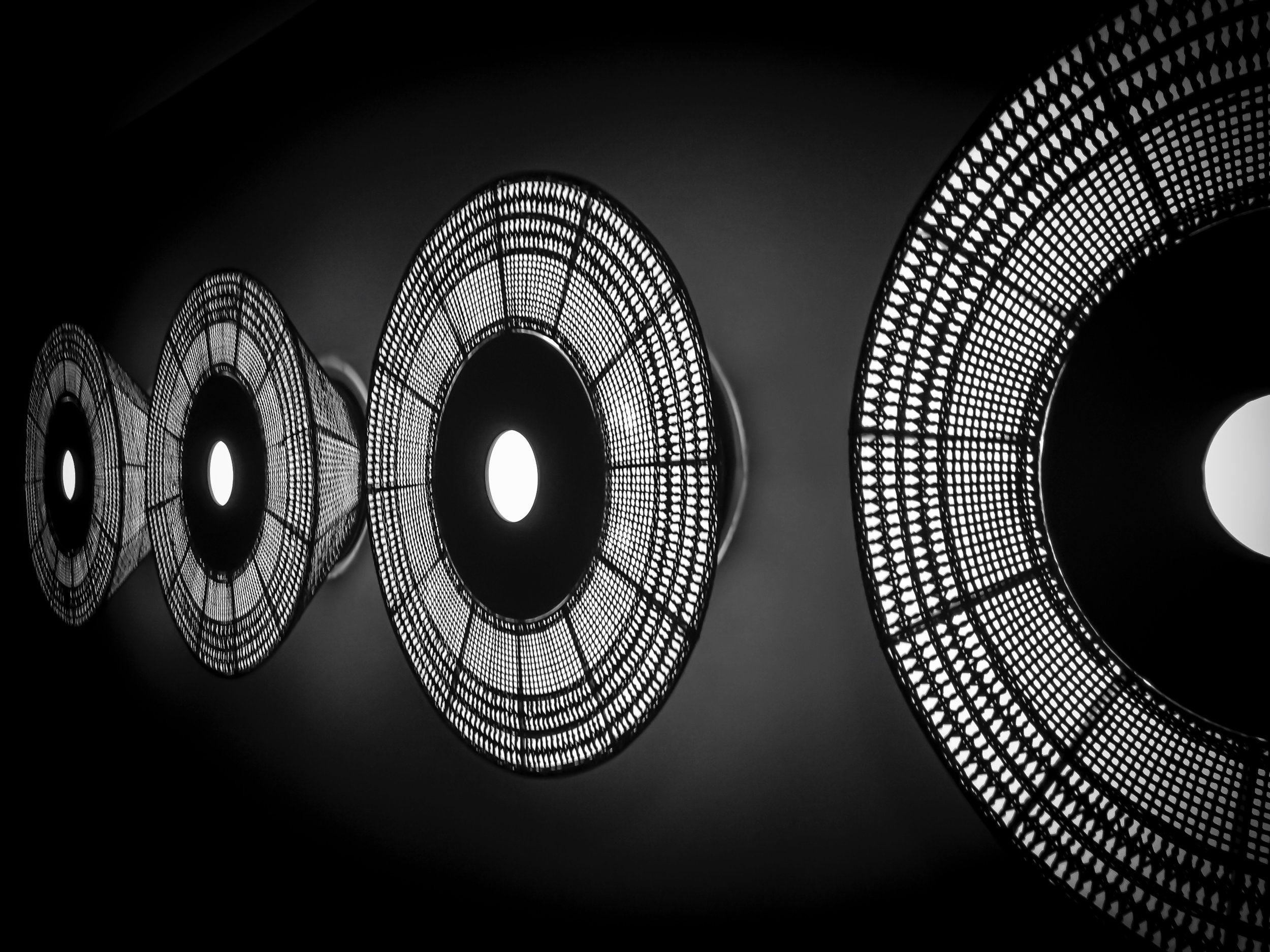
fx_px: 1284
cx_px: 635
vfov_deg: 40.7
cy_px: 476
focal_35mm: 35
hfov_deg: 52.6
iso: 100
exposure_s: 1/20
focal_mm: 4.28
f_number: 2.4
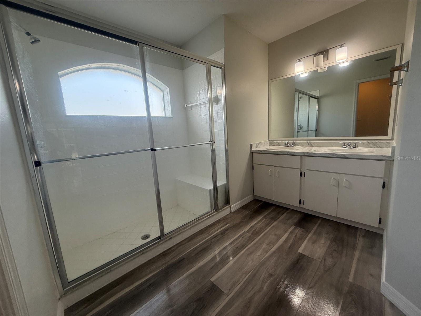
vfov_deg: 85.7
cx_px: 210
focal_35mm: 14
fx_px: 170
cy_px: 158
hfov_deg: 102.1
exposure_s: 1/120
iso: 125
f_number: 2.2
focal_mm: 2.22
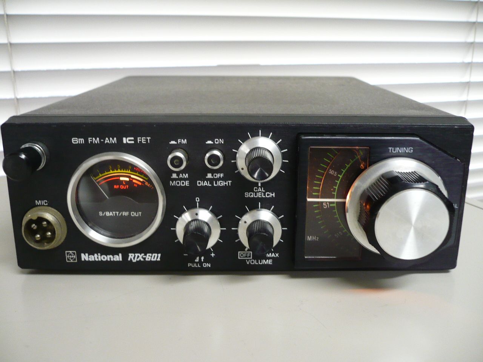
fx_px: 488
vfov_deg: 40.7
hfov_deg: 52.6
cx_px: 242
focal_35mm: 35
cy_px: 181
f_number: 2.8
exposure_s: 1/15
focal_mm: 5.8
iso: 200
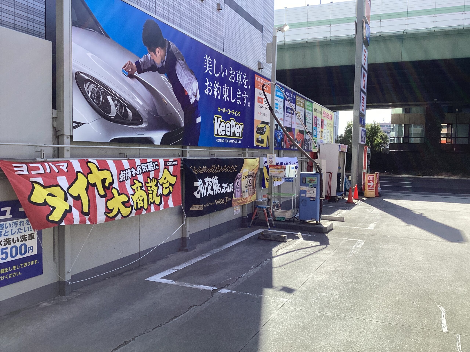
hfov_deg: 58.4
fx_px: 421
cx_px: 235
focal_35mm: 31
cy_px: 176
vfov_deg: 45.4
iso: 25
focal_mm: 3.3
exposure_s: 1/708
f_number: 2.4
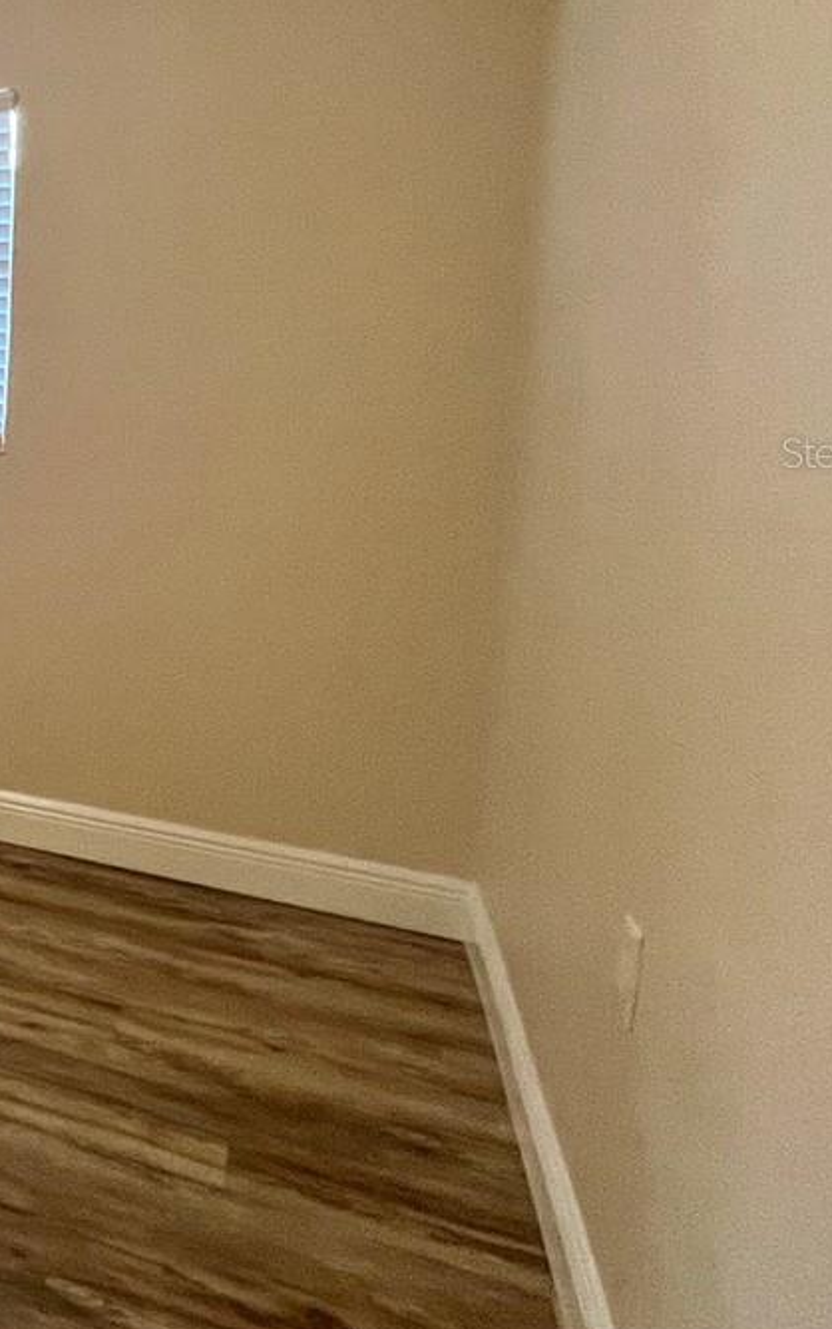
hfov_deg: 23.1
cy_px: 452
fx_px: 1196
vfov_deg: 57.0
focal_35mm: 33
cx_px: -623
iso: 400
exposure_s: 1/60
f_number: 1.8
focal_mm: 1.57
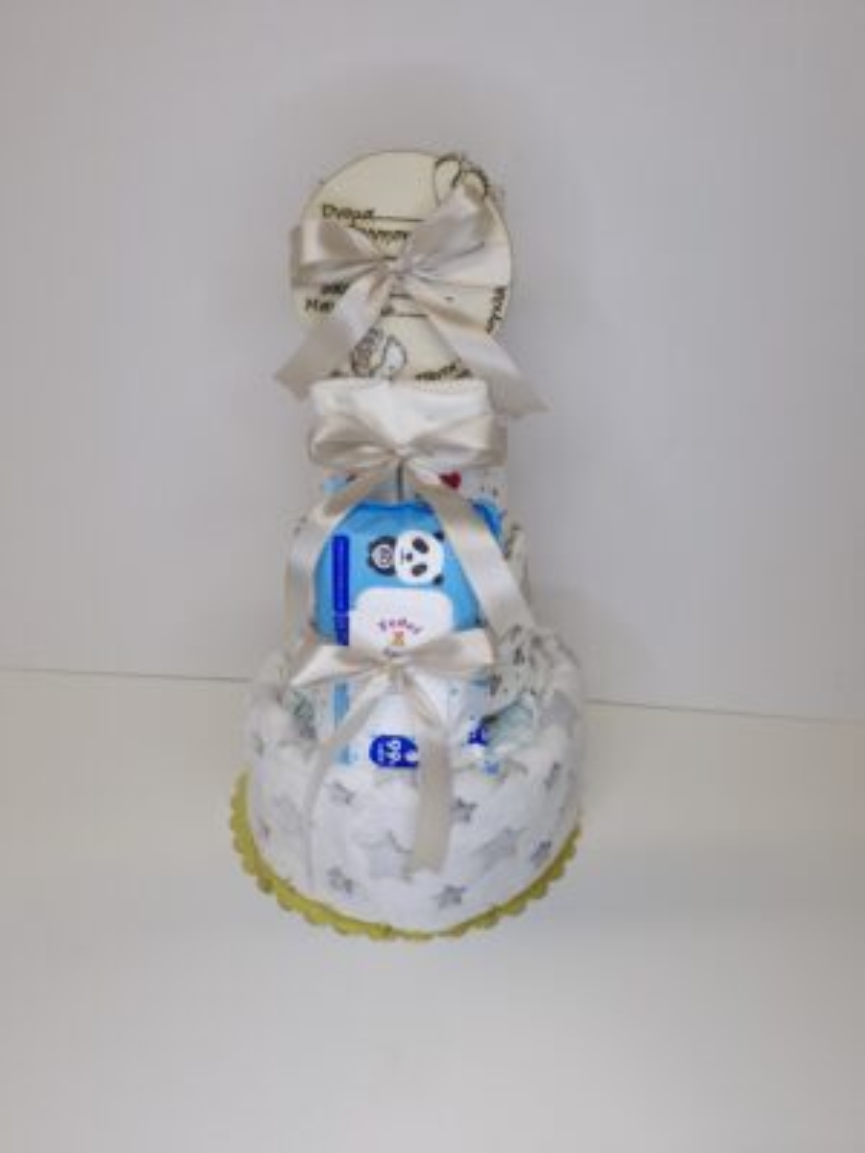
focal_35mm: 23
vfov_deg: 73.9
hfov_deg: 58.9
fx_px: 766
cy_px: 576
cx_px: 432
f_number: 1.8
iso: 80
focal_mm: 5.54
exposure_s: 1/100
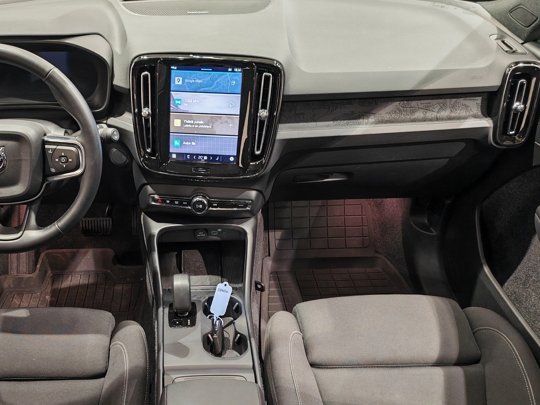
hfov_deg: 51.9
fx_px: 546
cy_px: 249
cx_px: 191
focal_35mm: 35
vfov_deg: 40.4
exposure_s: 1/51
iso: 320
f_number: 1.6
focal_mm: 5.4
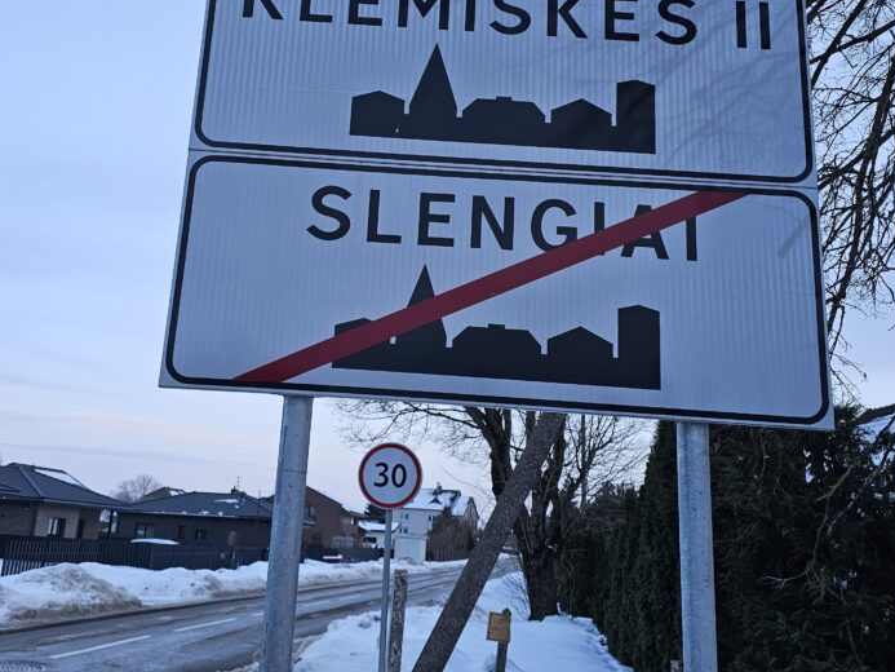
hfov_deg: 53.8
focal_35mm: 34
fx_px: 879
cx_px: 391
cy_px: 300
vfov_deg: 41.7
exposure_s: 1/100
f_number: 1.7
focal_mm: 6.3
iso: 64
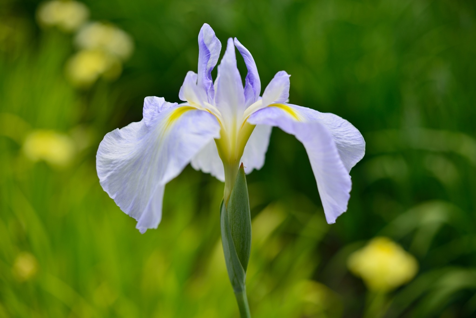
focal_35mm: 50
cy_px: 159
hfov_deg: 39.6
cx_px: 238
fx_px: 661
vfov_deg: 27.0
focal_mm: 50
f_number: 3.2
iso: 100
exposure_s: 1/1250
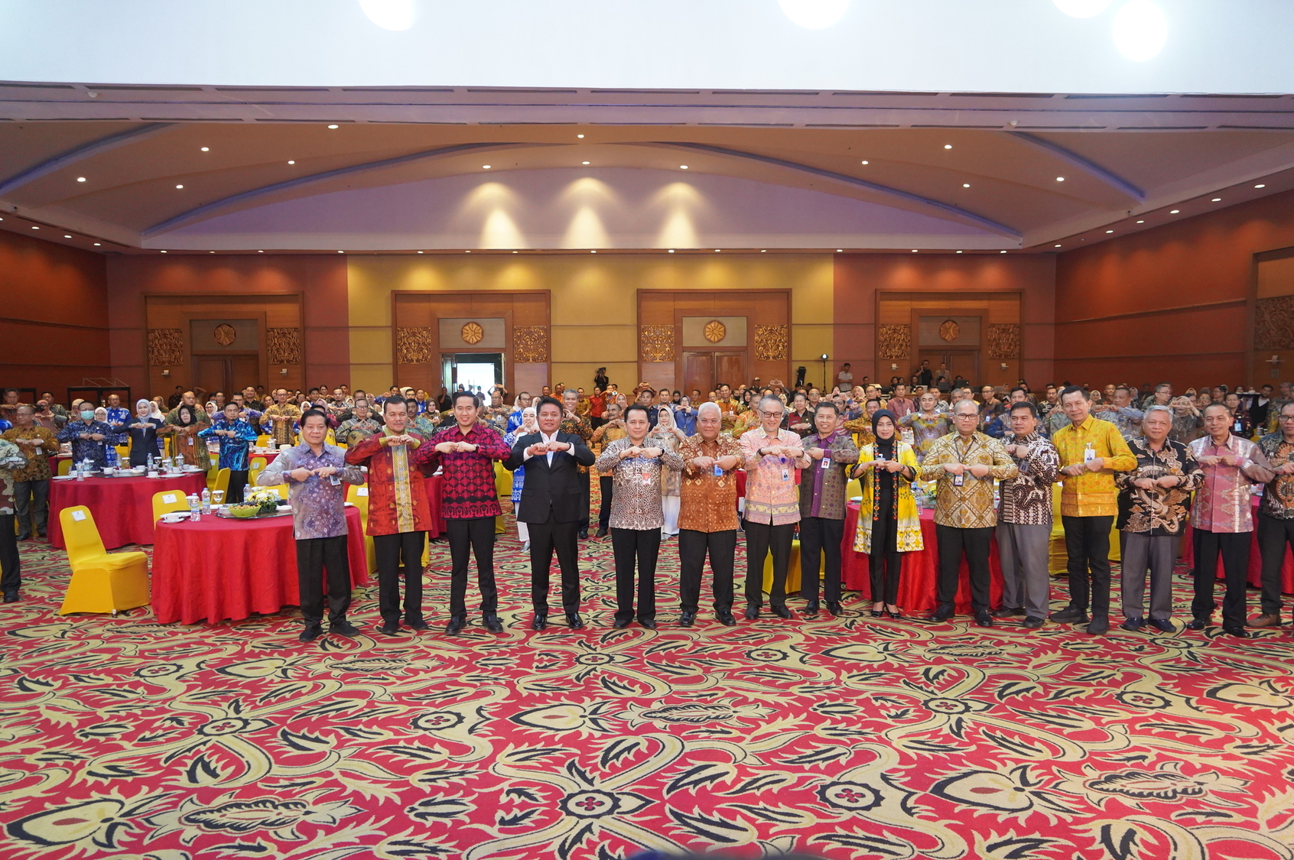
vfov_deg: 53.0
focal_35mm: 24
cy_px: 430
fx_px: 862
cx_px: 647
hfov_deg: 73.8
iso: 4000
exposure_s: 1/160
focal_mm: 24
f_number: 4
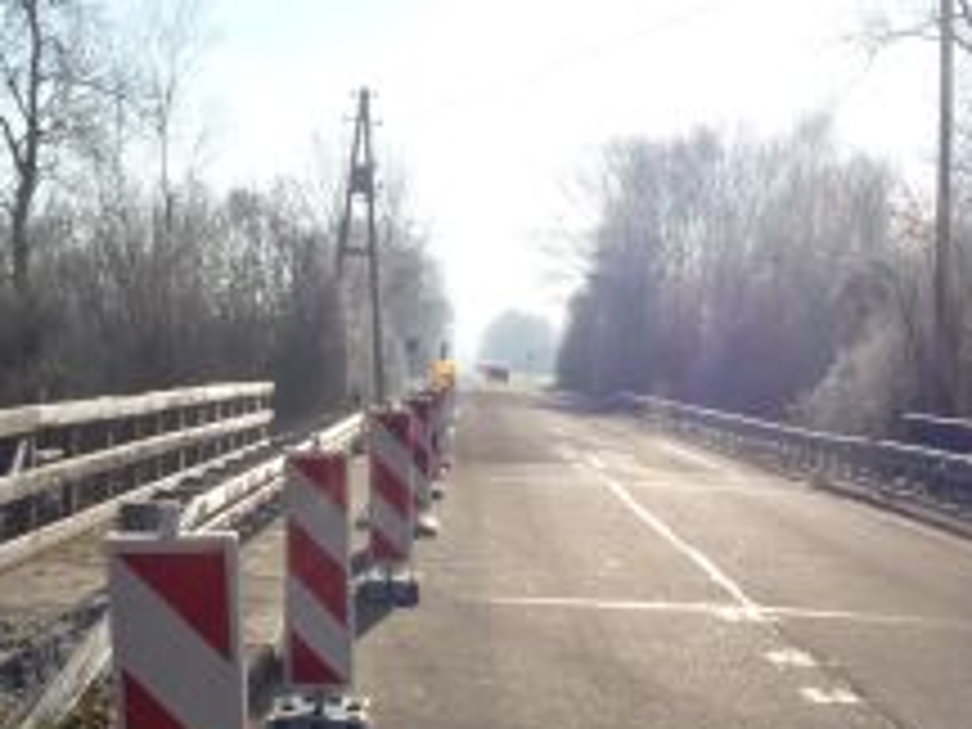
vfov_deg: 20.5
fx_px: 1994
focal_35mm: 71
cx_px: 490
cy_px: 594
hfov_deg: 27.4
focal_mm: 5.2
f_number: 5.6
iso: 100
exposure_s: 1/640
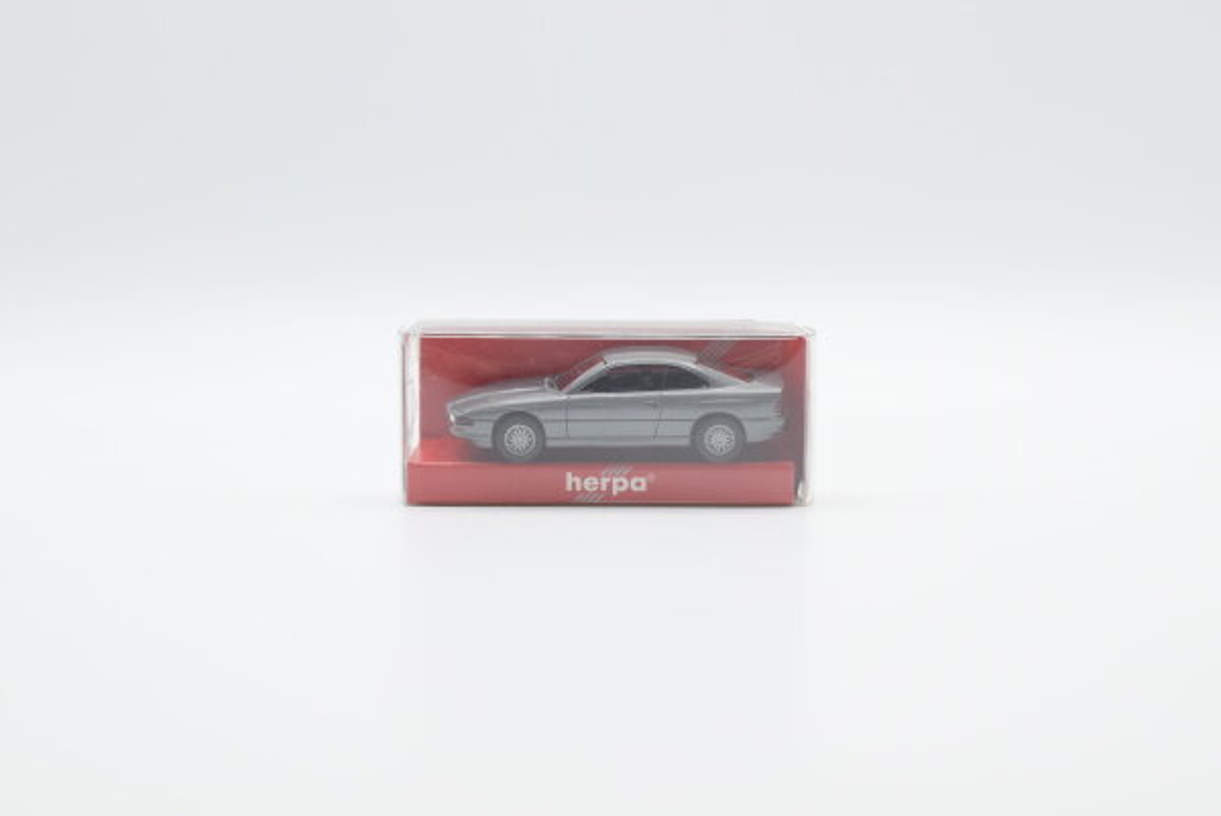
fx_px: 1782
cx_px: 610
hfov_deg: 37.8
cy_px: 408
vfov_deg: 25.8
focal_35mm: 52
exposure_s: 1/160
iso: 400
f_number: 8
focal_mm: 35
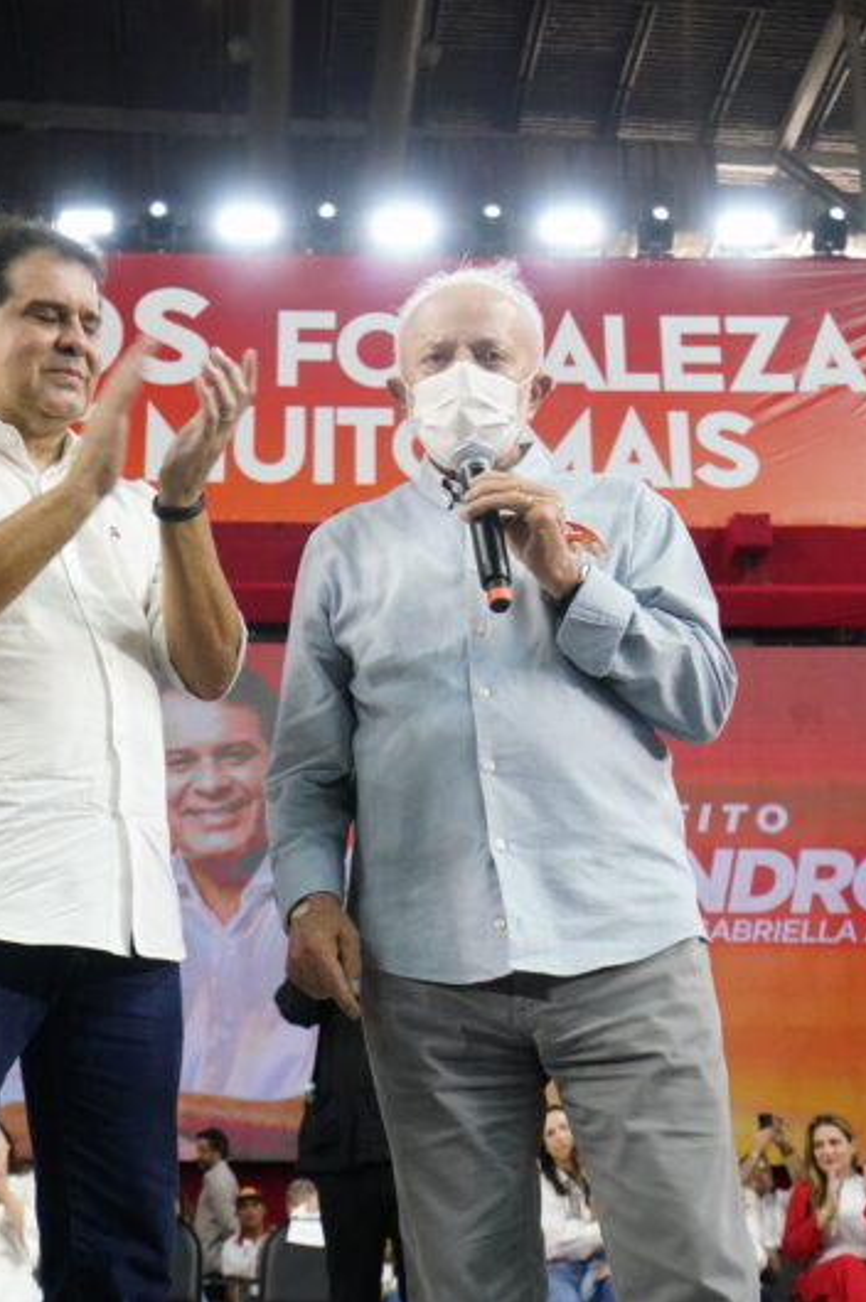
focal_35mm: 53
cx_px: 261
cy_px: 650
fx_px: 1915
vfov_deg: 37.5
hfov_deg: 25.3
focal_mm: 35
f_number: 7.1
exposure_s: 1/160
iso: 6400
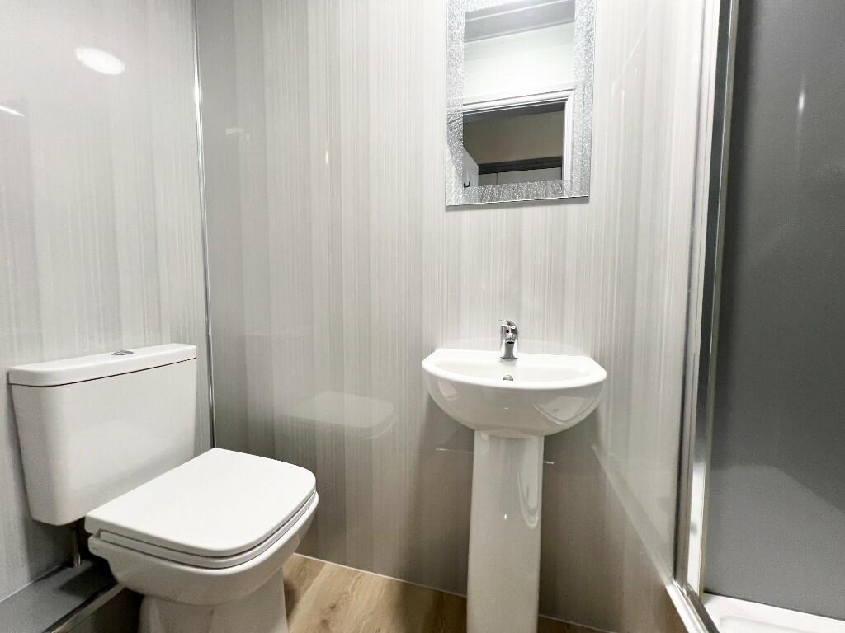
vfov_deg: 89.9
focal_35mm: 13
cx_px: 422
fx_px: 317
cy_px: 316
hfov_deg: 106.2
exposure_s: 1/99
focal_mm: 1.57
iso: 200
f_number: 1.8
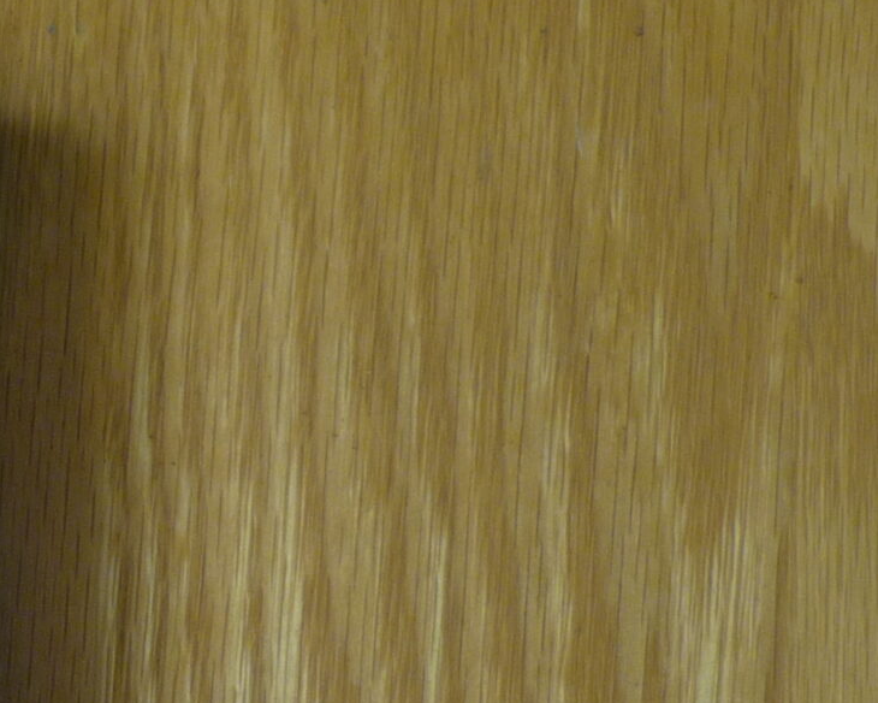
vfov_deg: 13.1
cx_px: -2
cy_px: 931
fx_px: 2936
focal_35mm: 113
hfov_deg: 16.6
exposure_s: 1/30
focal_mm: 5.5
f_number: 2.8
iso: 125
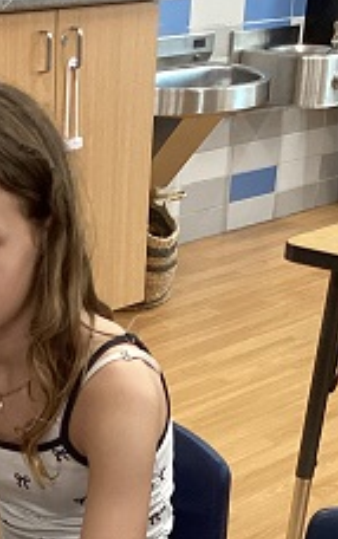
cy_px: 707
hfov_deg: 13.6
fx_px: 1411
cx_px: 76
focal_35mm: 96
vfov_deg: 19.8
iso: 125
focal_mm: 3.3
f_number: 2.4
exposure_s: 1/60
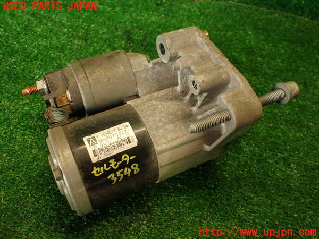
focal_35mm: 30
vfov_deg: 46.8
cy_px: 120
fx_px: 276
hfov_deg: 60.0
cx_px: 160
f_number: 2.3
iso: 200
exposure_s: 1/40
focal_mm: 5.4
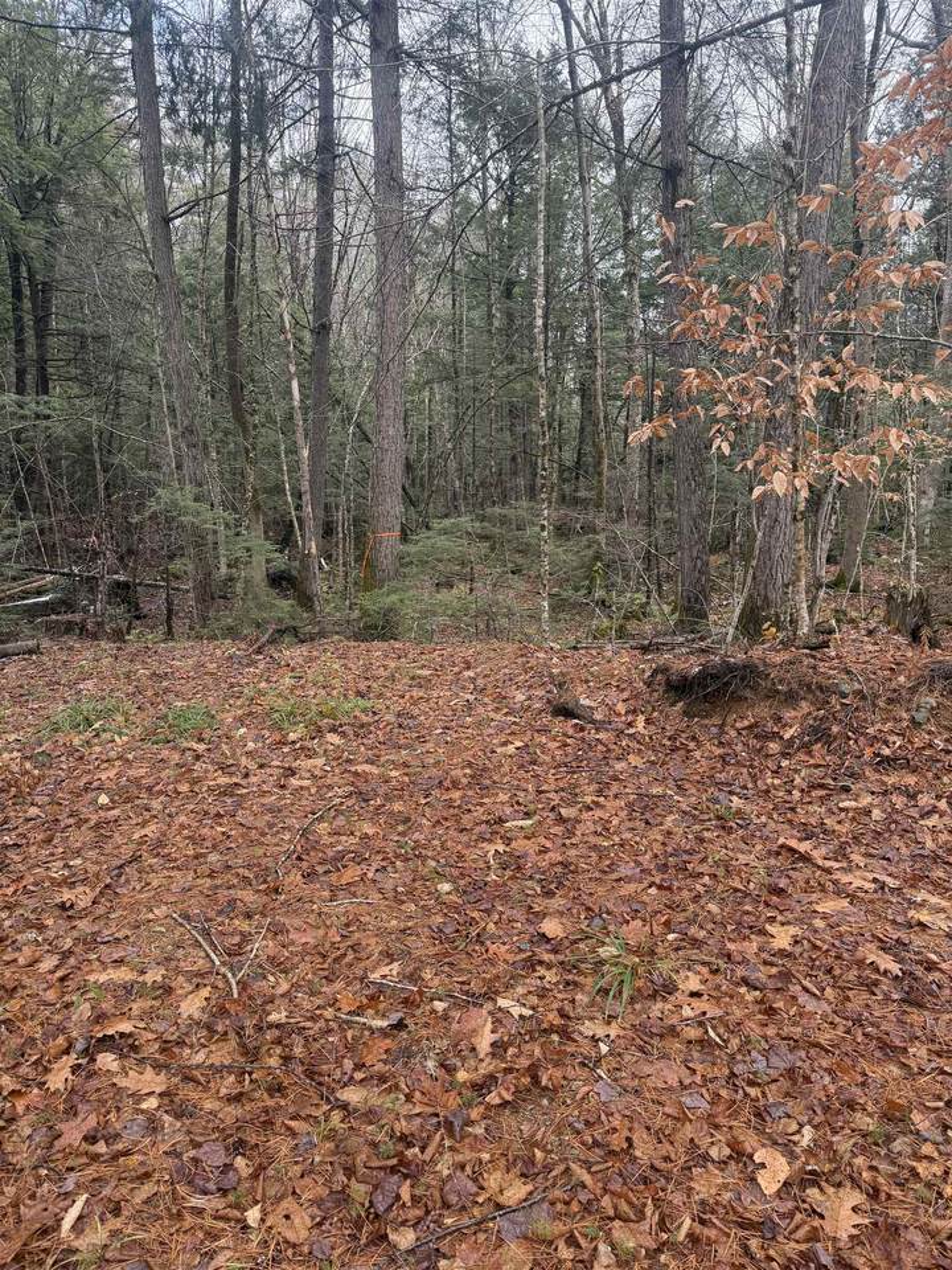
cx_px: 476
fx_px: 880
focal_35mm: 24
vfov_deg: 71.6
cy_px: 635
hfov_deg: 56.8
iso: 200
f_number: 1.78
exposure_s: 1/235
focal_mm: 6.76
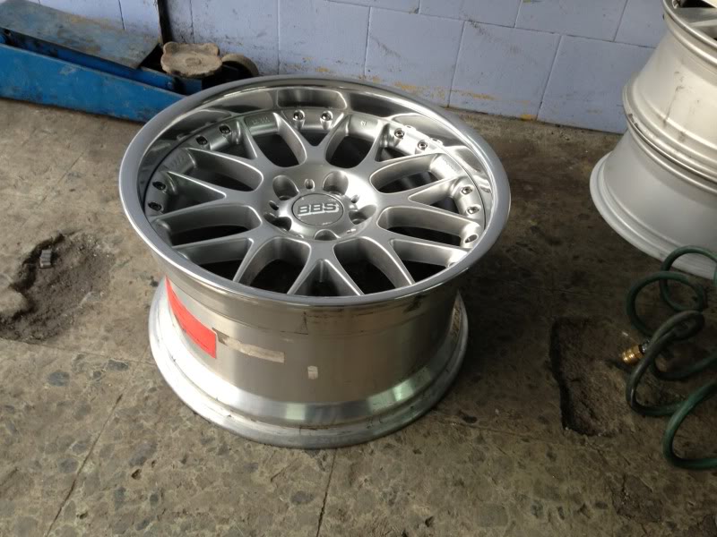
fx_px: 684
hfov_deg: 55.4
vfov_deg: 42.9
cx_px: 358
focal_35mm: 33
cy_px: 268
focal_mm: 4.1
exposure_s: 1/20
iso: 64
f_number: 2.4
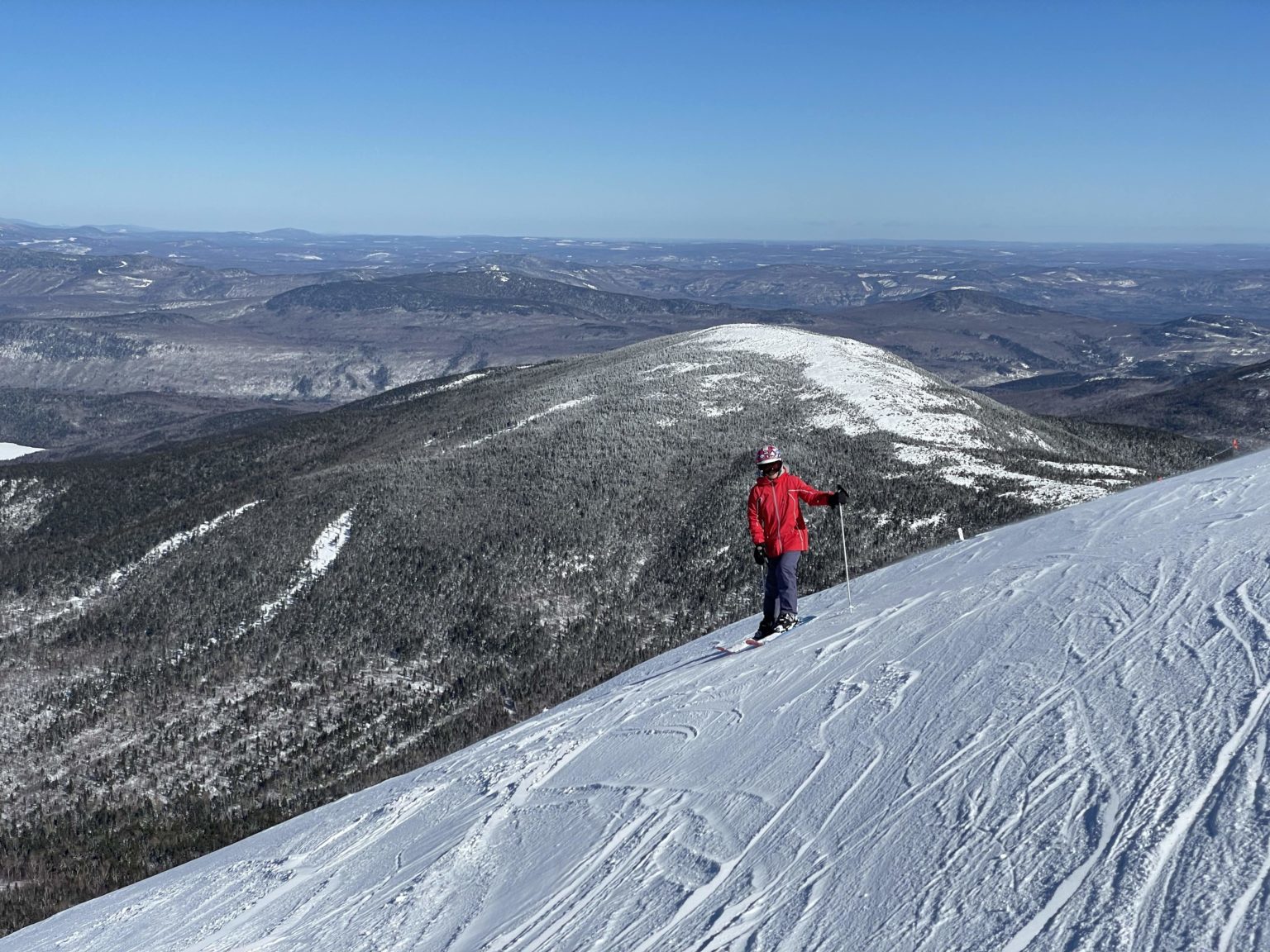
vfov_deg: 28.0
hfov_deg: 36.8
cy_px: 476
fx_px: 1908
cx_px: 635
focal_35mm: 52
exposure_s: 1/4348
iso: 25
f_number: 2
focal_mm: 6
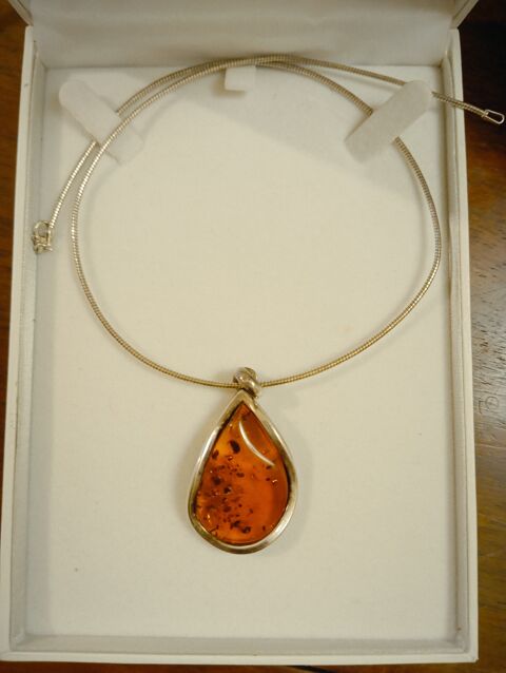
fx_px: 545
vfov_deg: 63.4
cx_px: 253
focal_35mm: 28
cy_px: 336
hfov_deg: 49.8
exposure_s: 1/25
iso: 1161
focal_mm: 4.22
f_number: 1.8
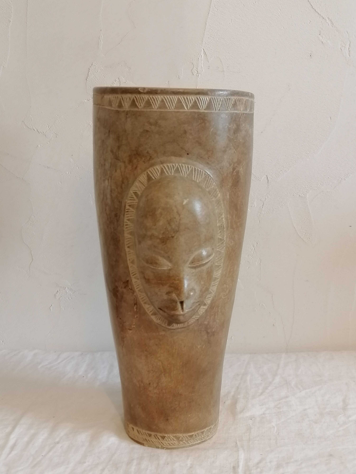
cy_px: 237
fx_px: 727
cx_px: 178
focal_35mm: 53
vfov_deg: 36.2
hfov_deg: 27.5
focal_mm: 5.4
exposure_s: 1/33.3
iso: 100
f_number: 1.8
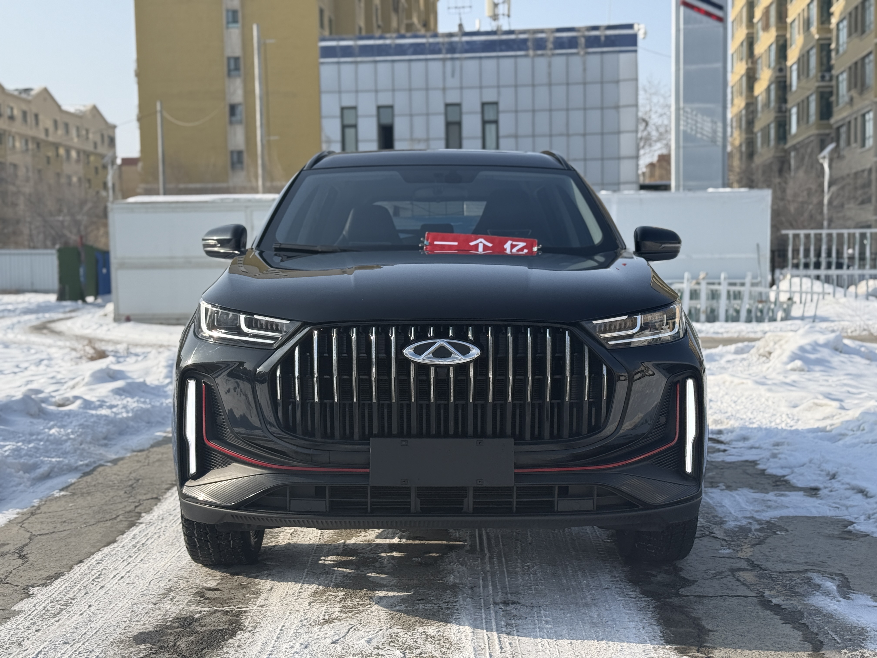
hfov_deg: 39.7
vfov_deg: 30.3
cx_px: 438
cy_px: 329
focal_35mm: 48
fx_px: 1216
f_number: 1.78
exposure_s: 1/2865
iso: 100
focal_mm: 6.76
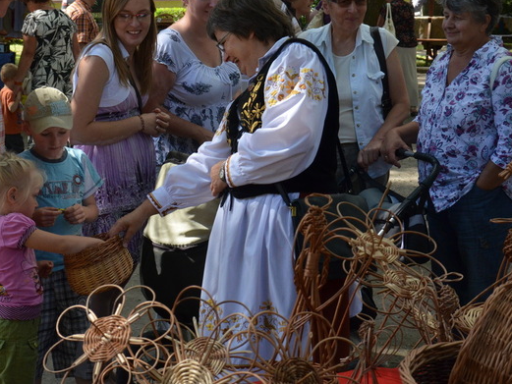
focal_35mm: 69
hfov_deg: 28.3
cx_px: 214
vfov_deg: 21.4
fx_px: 1016
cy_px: 154
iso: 1250
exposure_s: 1/400
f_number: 10
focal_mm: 35
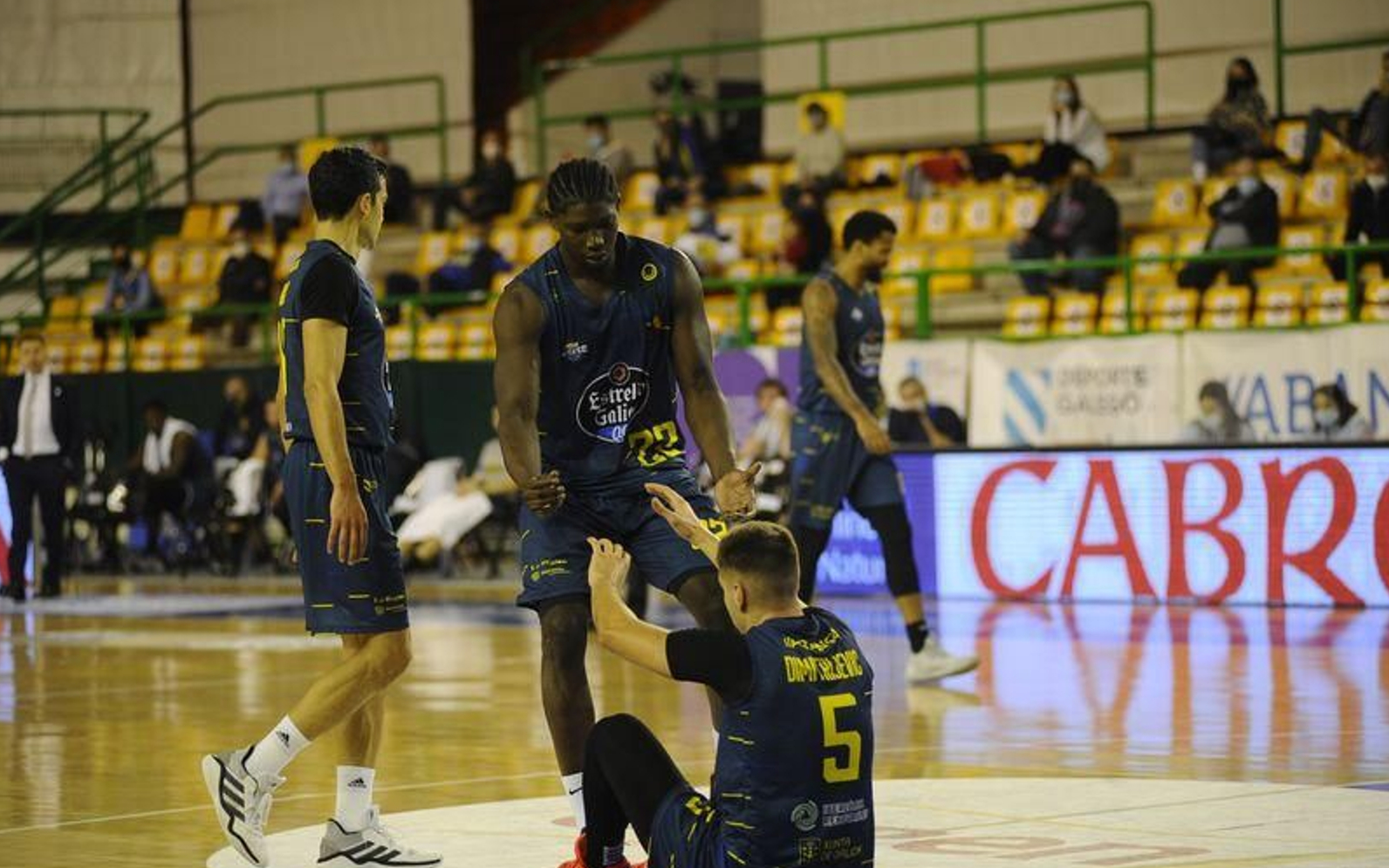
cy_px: 437
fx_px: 4845
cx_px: 695
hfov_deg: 16.3
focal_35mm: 128
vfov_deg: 10.2
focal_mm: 125
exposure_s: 1/800
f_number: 2.8
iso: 2500
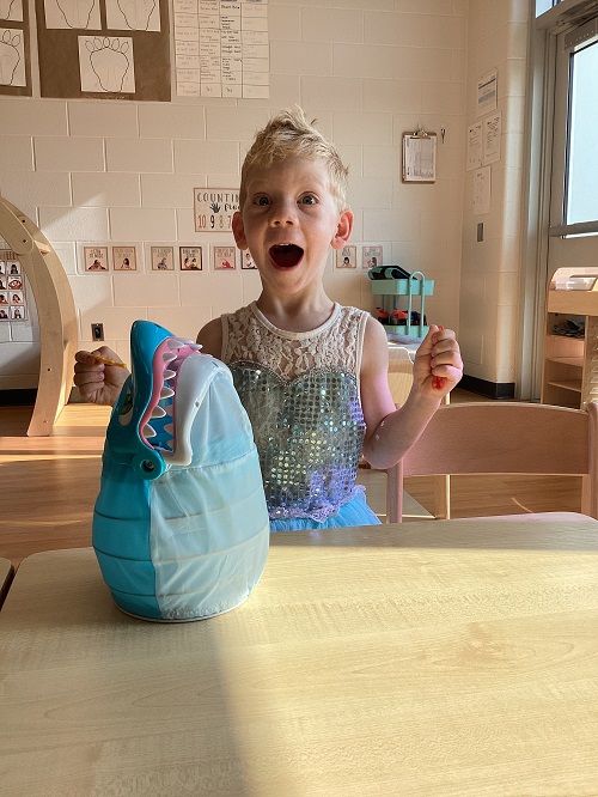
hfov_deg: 45.5
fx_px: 714
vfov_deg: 58.3
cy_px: 398
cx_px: 299
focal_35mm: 31
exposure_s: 1/193
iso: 25
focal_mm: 3.3
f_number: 2.4
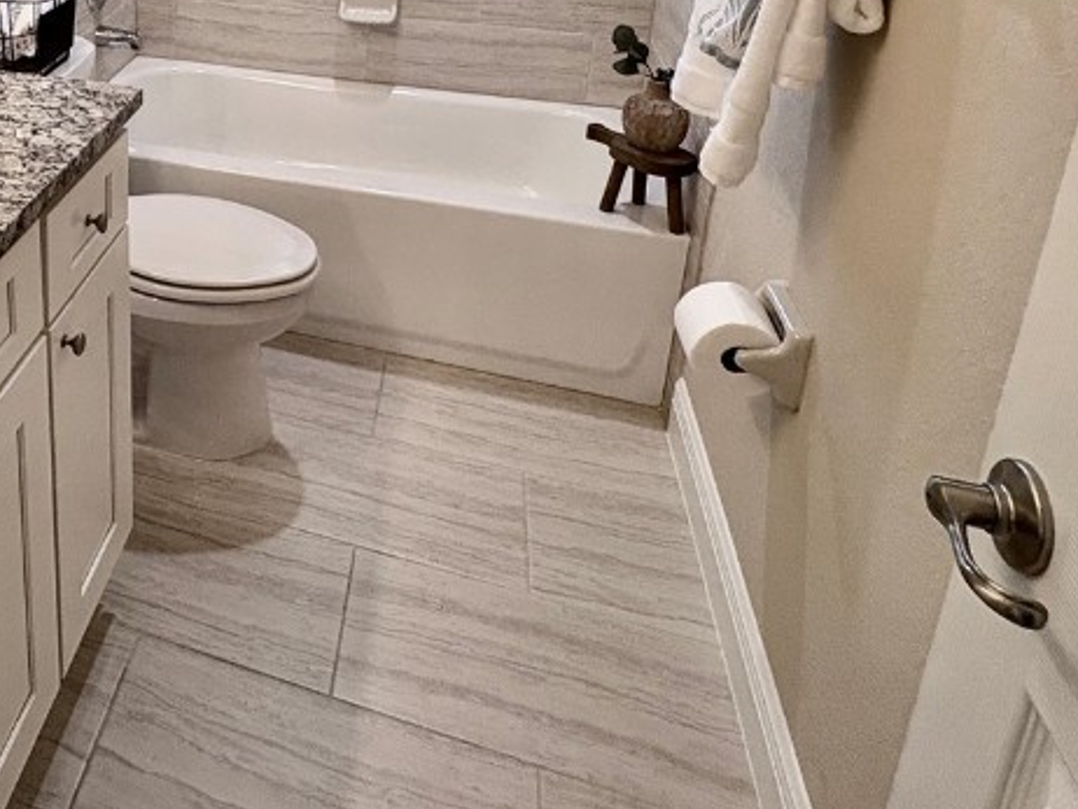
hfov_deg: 51.8
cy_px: 5
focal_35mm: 31
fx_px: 966
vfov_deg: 40.1
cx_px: 117
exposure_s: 1/120
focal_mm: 2.22
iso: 100
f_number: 2.2
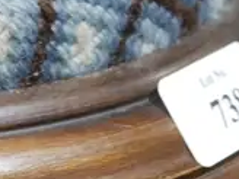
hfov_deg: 8.3
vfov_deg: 6.6
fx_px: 1553
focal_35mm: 225
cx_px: -254
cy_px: 90
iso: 400
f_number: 4
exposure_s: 1/60
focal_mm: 18
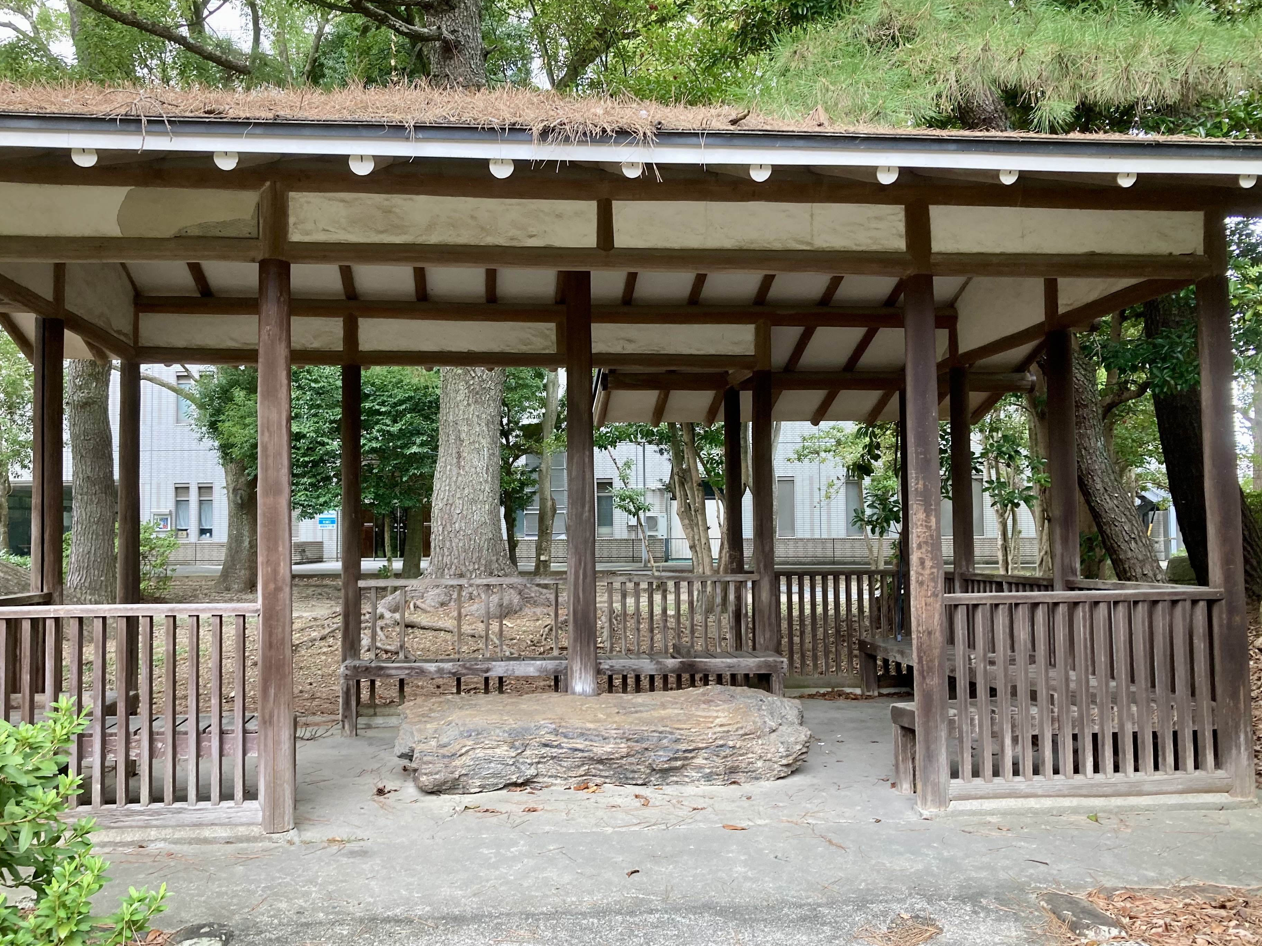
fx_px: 1130
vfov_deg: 45.4
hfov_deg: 58.3
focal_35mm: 31
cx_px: 593
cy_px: 477
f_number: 1.8
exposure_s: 1/95
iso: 80
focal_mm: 3.99
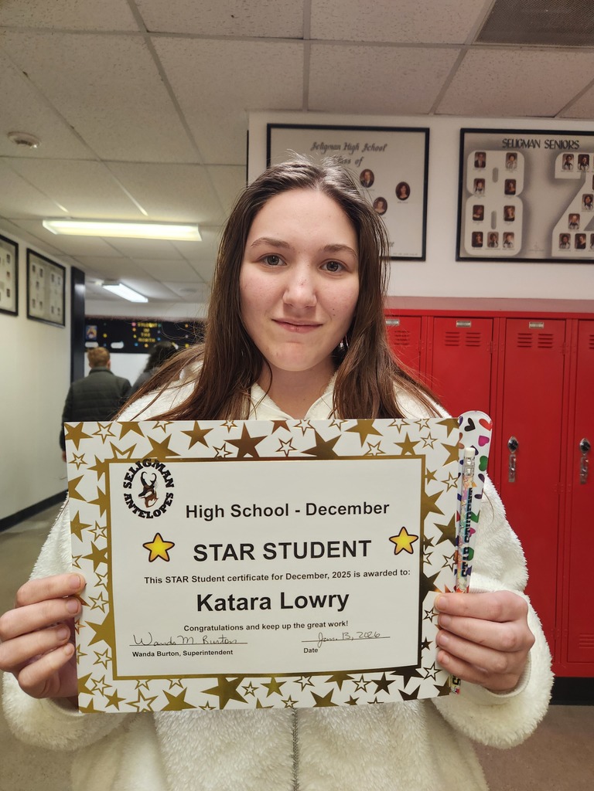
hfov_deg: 58.9
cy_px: 396
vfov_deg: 73.9
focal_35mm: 23
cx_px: 297
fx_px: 526
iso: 200
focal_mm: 5.4
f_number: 1.8
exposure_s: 1/120
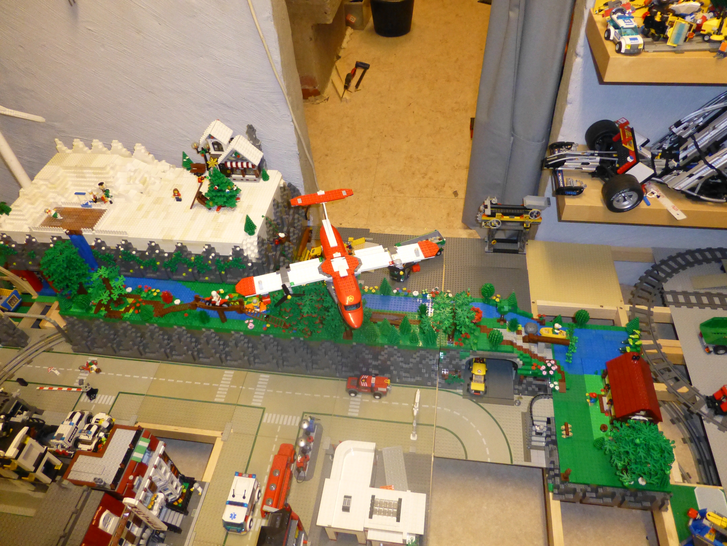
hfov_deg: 71.6
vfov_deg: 56.8
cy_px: 273
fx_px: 504
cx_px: 364
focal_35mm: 24
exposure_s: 1/60
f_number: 3.3
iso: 800
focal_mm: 4.3
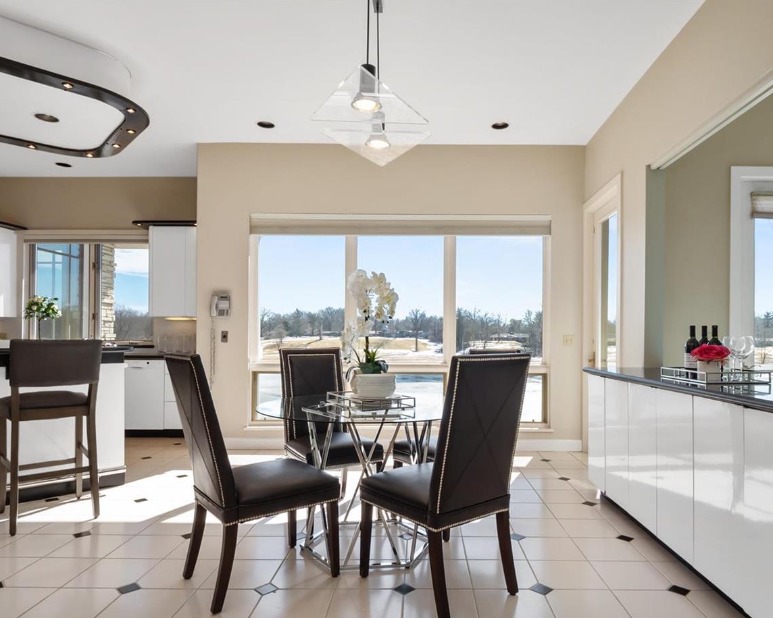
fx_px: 480
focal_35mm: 21
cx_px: 423
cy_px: 357
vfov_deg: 65.2
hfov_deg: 77.4
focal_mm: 8
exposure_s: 1/40
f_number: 10
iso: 400
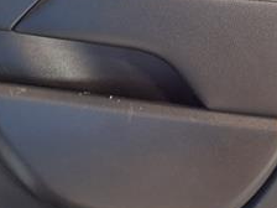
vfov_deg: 18.9
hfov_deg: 24.6
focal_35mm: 77
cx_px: 31
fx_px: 616
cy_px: 27
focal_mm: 3.58
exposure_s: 1/13
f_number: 1.9
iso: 500
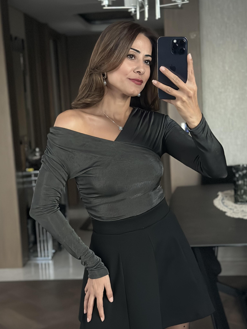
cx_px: 120
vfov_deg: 32.2
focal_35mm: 60
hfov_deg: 24.4
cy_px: 178
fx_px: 571
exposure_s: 1/30
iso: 800
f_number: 1.78
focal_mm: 6.86
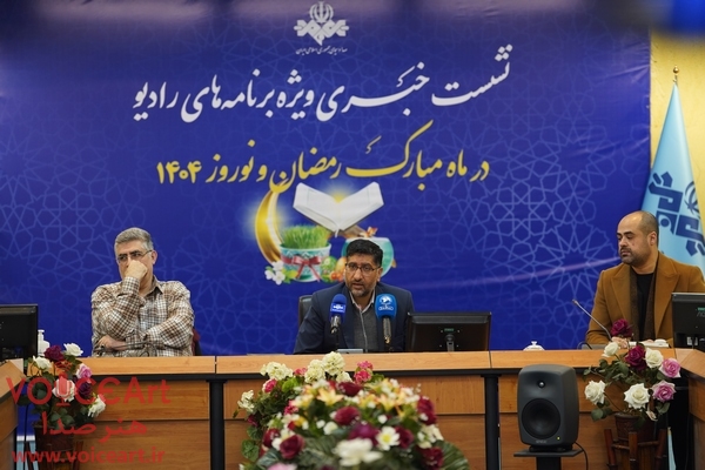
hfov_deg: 15.2
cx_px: 352
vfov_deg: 10.2
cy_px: 235
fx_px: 2644
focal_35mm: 135
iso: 1000
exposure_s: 1/160
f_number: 2.8
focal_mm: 135
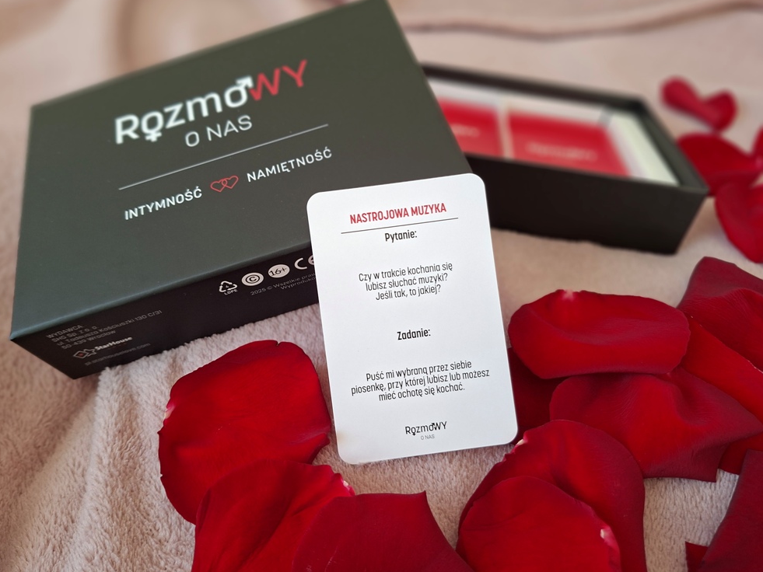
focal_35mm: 24
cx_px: 366
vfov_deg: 56.8
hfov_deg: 71.6
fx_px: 529
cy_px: 287
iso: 125
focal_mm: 5.54
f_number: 1.8
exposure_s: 1/120
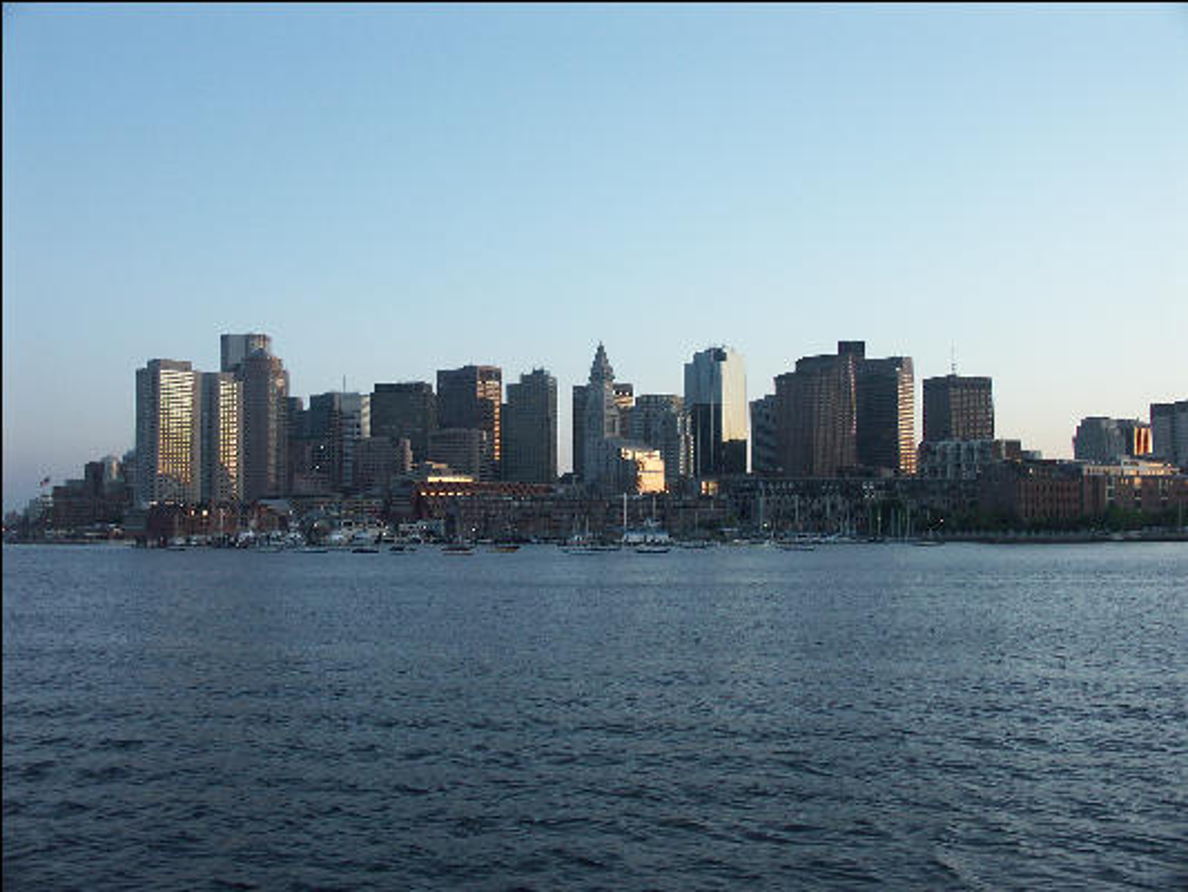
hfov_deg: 50.1
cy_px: 446
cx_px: 594
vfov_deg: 38.7
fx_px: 1270
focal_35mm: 37
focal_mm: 9.69
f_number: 3.5
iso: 100
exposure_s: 1/60
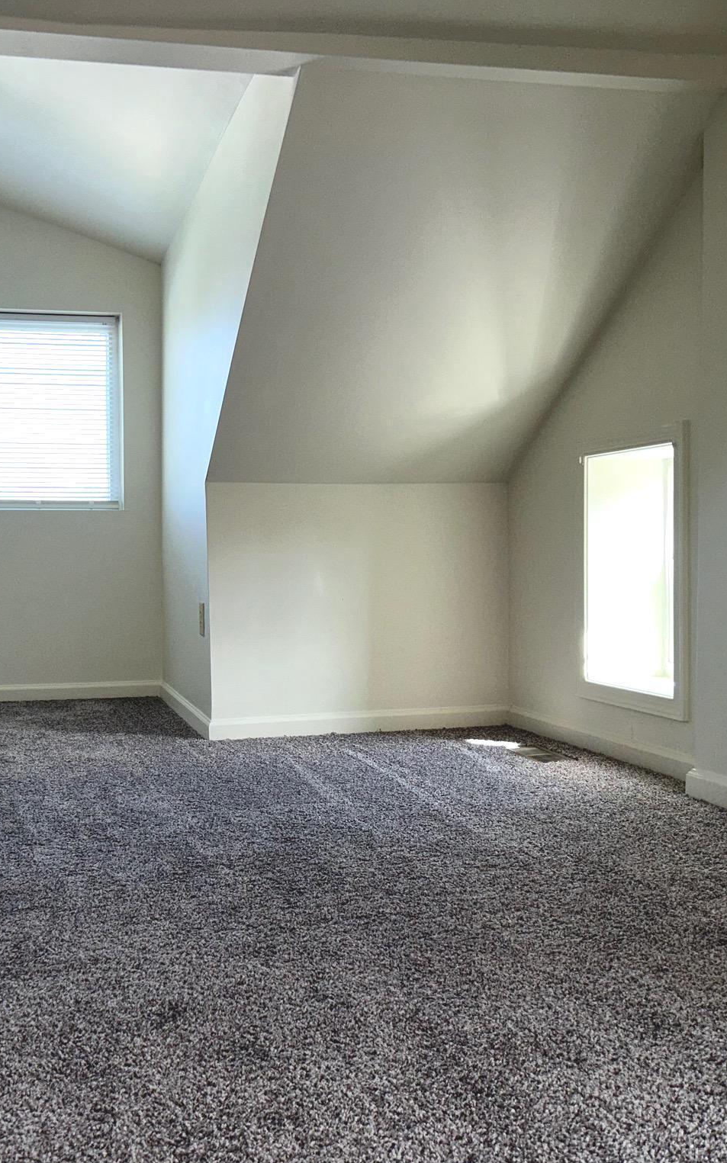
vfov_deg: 52.8
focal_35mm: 37
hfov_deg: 33.9
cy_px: 584
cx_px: 198
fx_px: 1173
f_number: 1.5
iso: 32
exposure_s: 1/209
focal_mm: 5.7
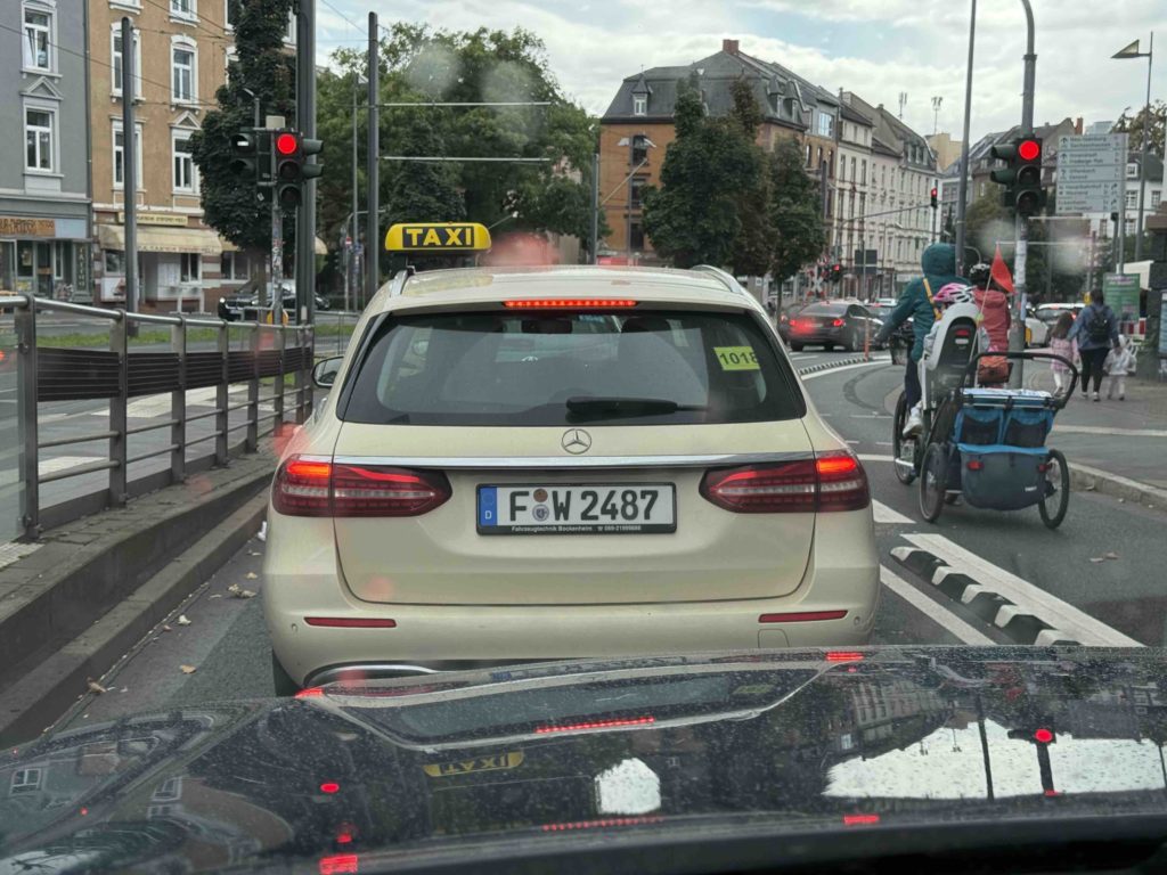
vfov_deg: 30.3
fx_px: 1618
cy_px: 438
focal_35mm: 48
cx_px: 584
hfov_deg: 39.7
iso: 80
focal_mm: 6.76
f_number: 1.78
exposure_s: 1/1285
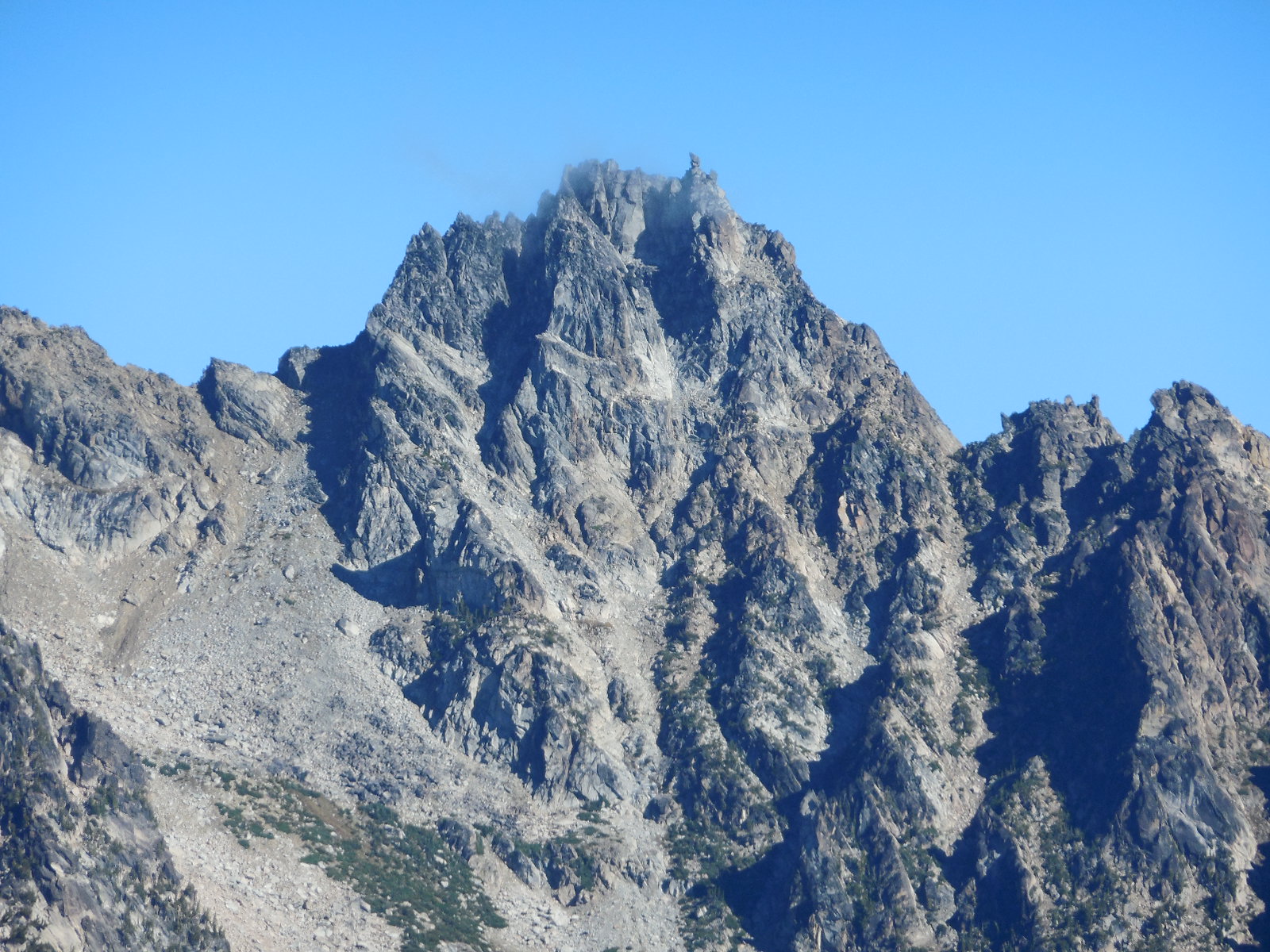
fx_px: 9429
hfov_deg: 7.7
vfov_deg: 5.8
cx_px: 635
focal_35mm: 257
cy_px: 476
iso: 125
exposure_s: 1/400
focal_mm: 45.9
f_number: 6.1
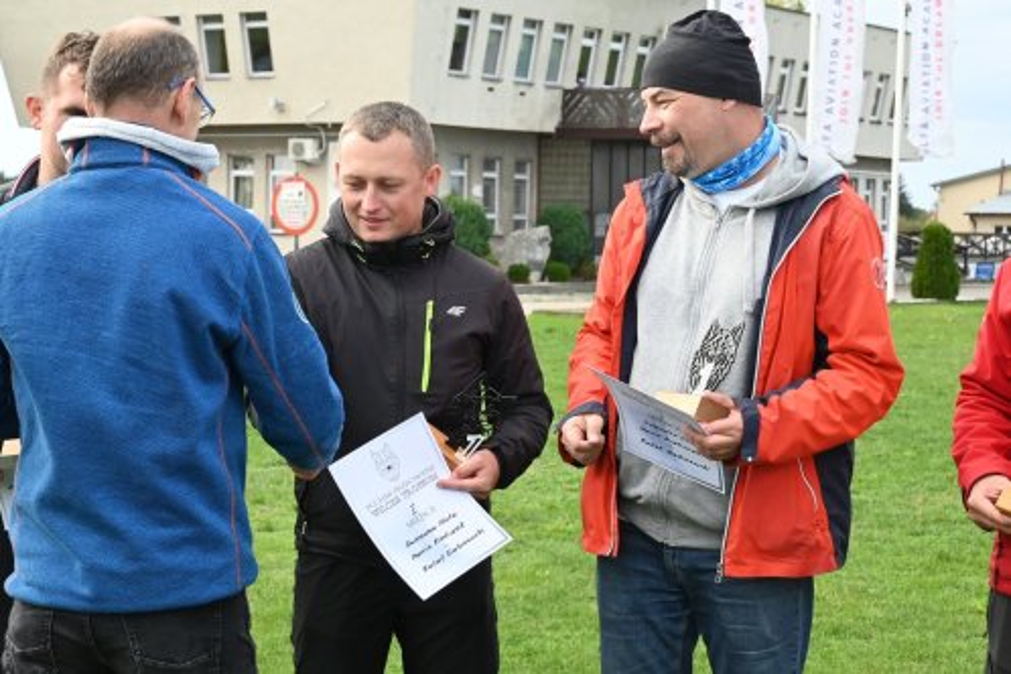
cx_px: 506
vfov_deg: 18.9
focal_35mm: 72
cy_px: 337
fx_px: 2022
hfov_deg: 28.1
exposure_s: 1/400
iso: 800
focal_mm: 48
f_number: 10
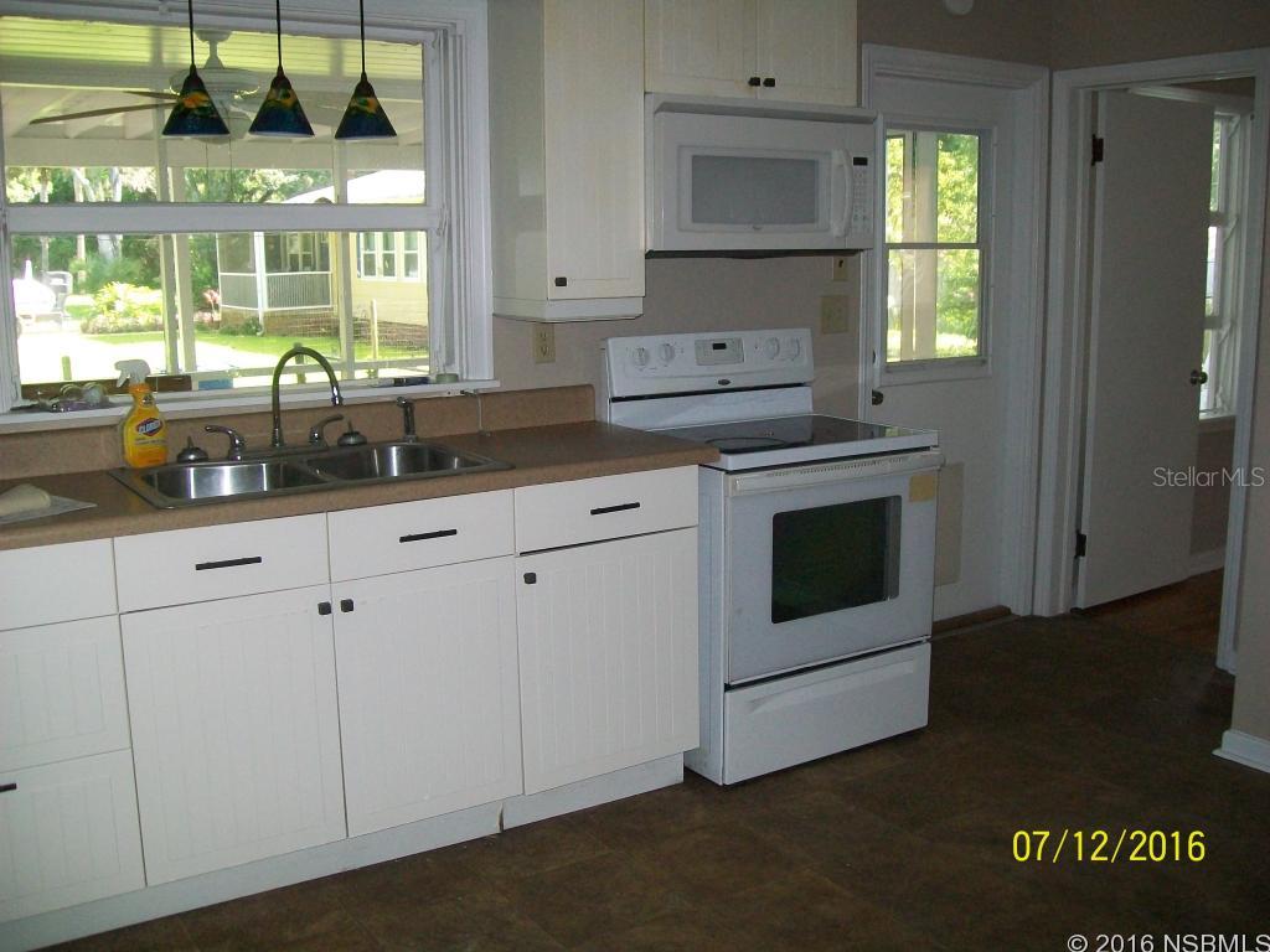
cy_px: 476
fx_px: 1247
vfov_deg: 41.8
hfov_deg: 54.0
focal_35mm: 34
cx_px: 635
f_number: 2.7
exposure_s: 1/60
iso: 160
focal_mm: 6.1
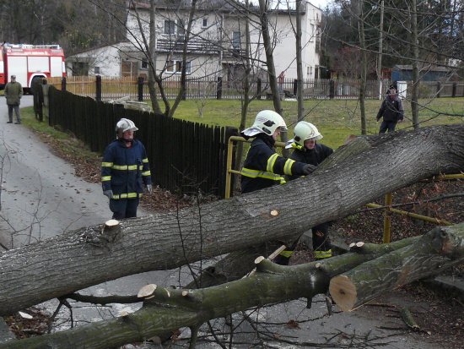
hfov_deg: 34.3
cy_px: 174
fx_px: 751
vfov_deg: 26.1
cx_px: 232
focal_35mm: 56
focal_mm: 6.1
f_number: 2.8
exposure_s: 1/320
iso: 200
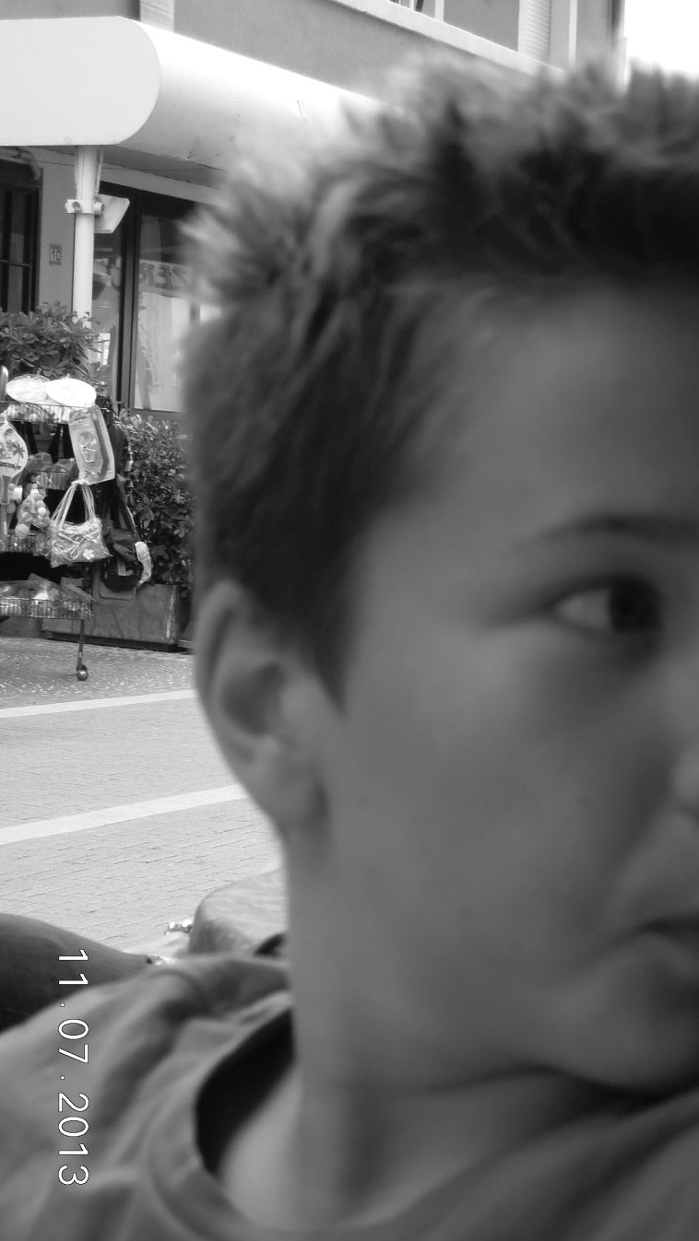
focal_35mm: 85
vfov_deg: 25.0
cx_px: 446
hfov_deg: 14.2
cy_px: 619
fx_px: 2800
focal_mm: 13.8
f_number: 4.2
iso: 220
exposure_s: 1/60
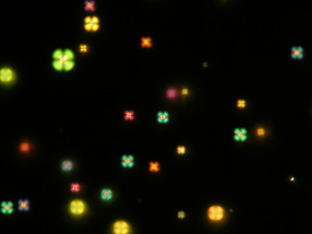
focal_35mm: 116
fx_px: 1046
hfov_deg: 17.0
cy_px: 117
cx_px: 156
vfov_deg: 12.8
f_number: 5.8
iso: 50
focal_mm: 24
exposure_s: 1/4
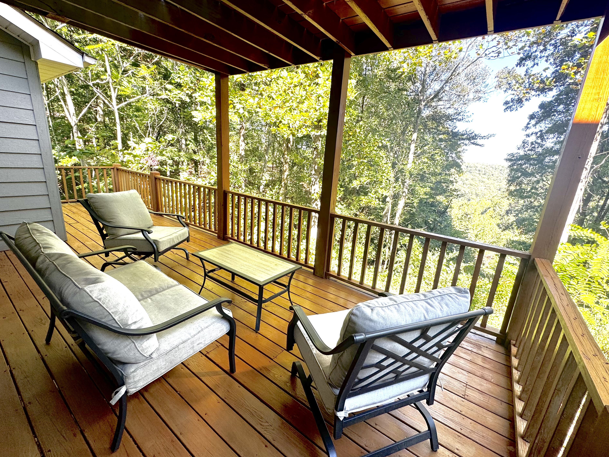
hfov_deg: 98.1
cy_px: 226
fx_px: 264
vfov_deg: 81.7
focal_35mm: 15
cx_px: 315
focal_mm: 2.22
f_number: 2.2
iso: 40
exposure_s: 1/101
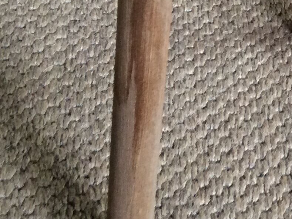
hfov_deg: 18.1
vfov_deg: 13.8
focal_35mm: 105
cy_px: -13
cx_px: 320
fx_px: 886
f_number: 2.4
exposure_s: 1/25
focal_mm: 3.3
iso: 100
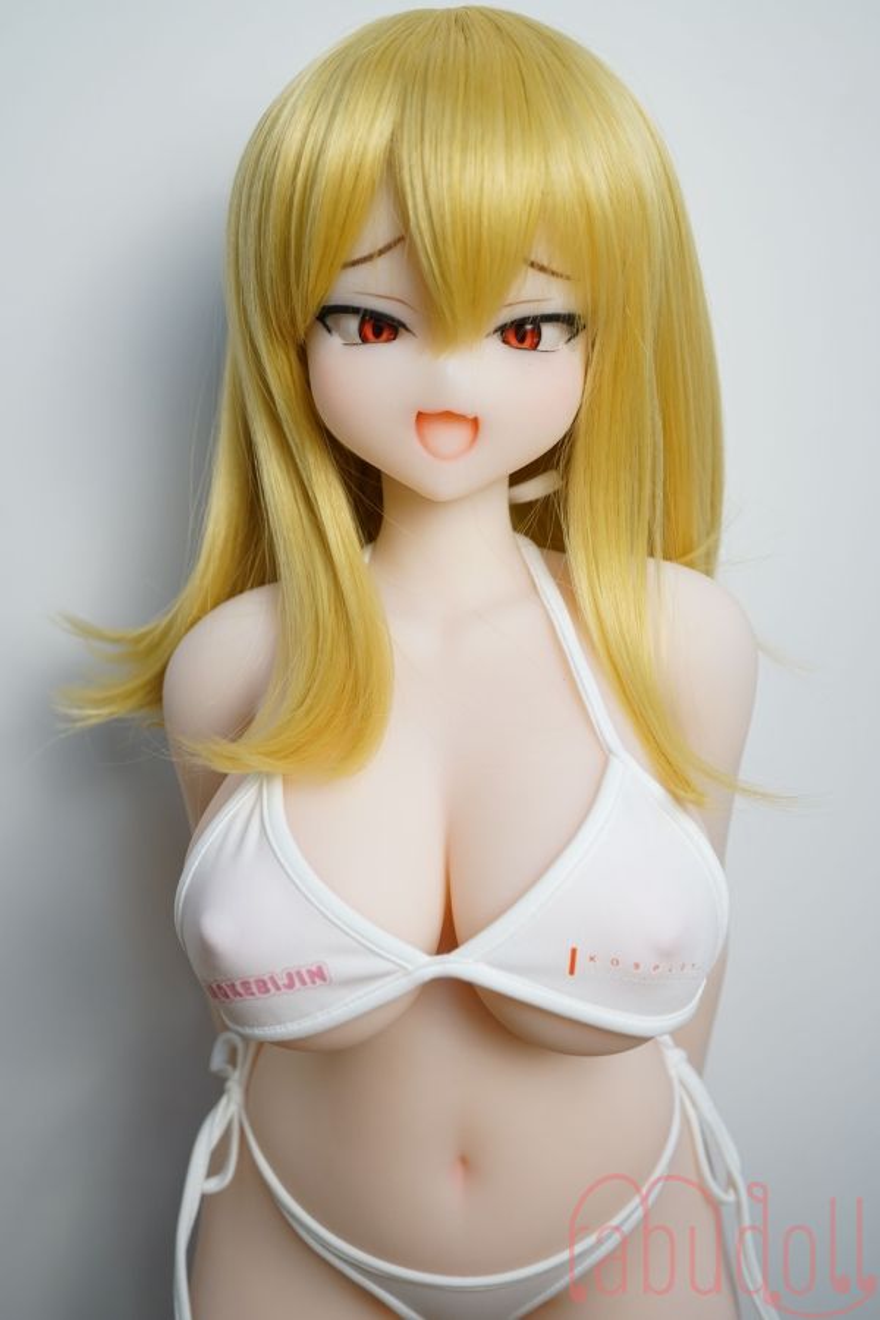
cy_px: 660
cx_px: 440
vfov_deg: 54.4
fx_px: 1283
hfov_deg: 37.9
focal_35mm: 35
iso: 400
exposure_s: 1/100
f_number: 4.5
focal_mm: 35
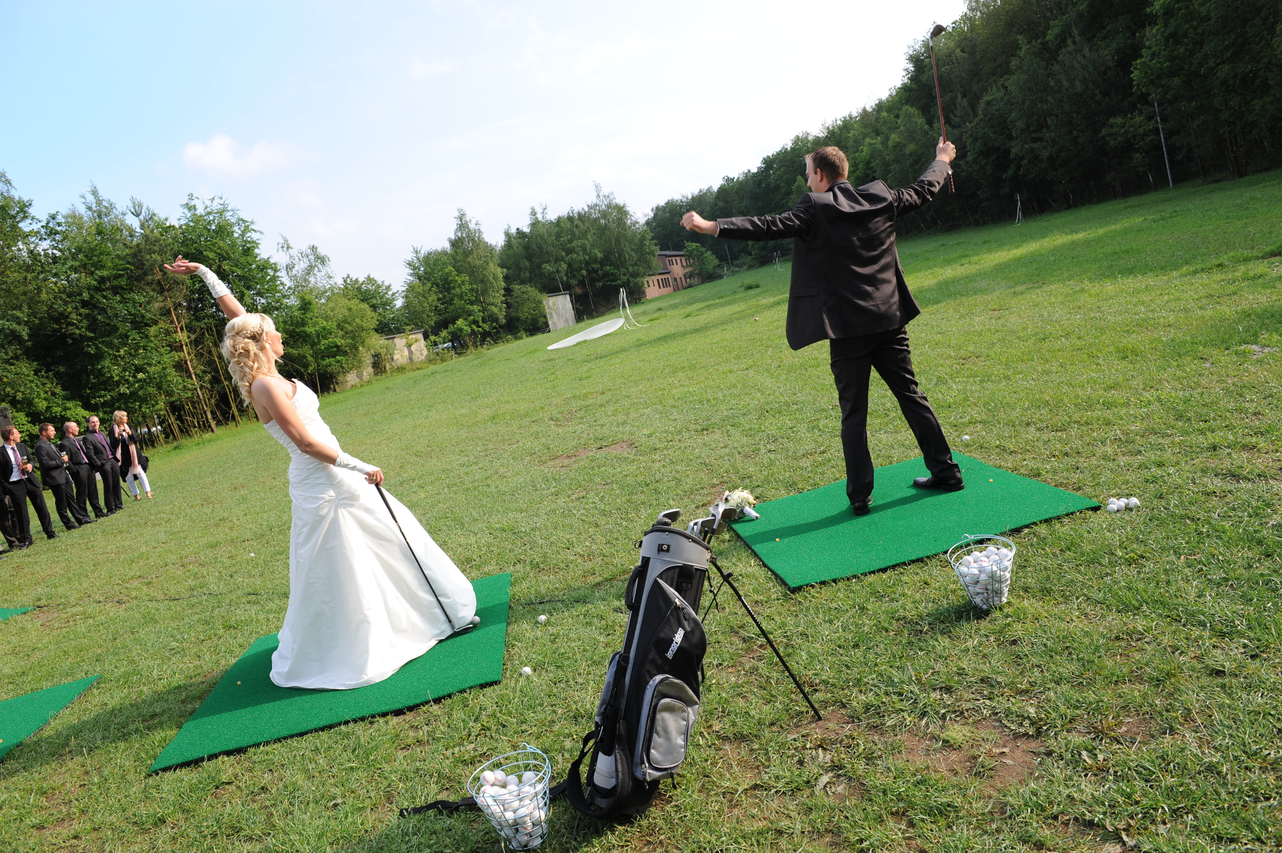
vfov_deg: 53.1
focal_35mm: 24
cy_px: 426
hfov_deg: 73.8
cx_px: 641
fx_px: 854
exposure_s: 1/250
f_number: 8
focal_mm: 24
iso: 250
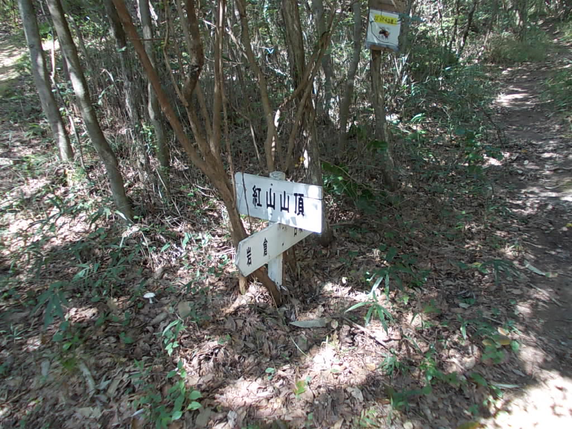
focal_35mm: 28
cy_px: 214
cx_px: 286
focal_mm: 4
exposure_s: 1/40
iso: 80
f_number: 2.7
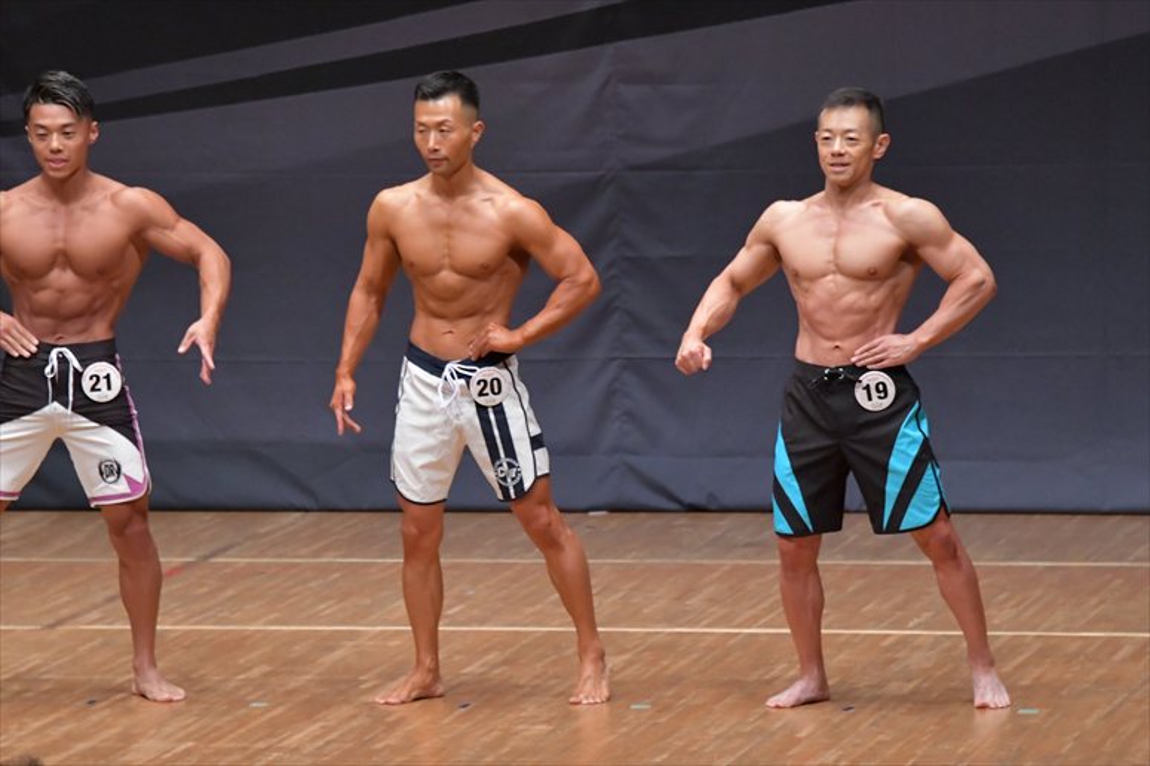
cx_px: 575
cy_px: 383
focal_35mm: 285
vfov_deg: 4.8
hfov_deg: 7.2
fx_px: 9100
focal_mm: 190
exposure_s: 1/400
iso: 6400
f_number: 5.6
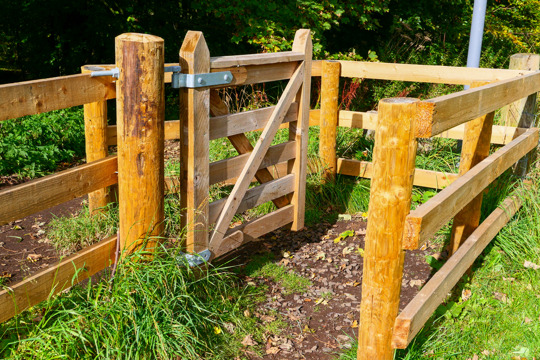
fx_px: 630
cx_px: 270
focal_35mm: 42
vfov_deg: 31.9
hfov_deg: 46.4
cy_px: 180
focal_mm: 19.1
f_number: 6.3
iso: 200
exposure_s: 1/400
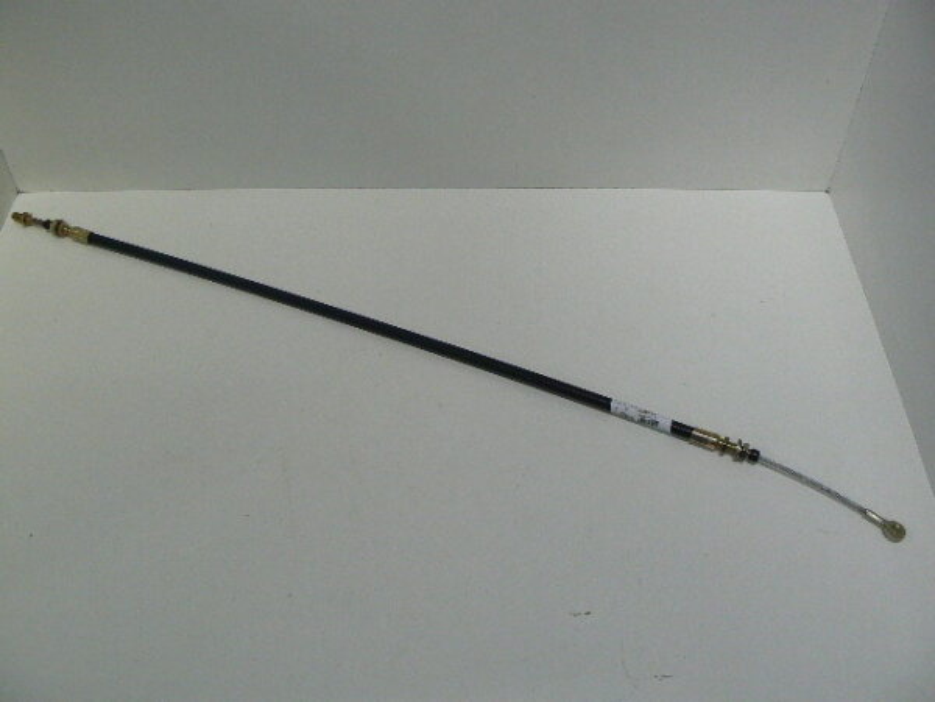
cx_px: 468
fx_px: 972
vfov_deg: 39.7
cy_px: 351
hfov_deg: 51.4
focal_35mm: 36
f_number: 2.8
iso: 125
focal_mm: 6
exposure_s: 1/30
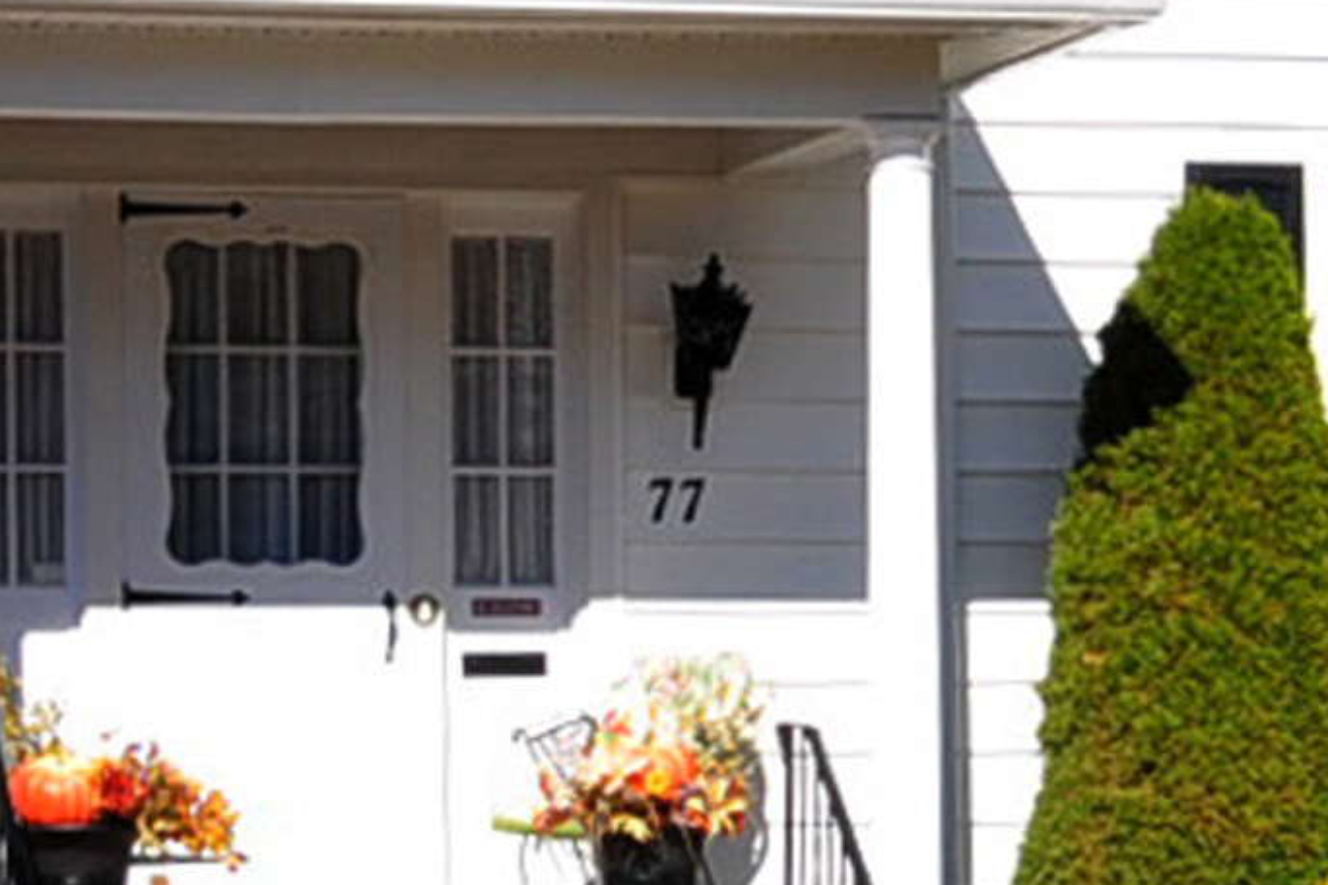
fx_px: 4685
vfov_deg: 10.6
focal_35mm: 127
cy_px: -126
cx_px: 732
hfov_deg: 16.1
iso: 200
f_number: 8
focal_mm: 20
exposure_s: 1/500
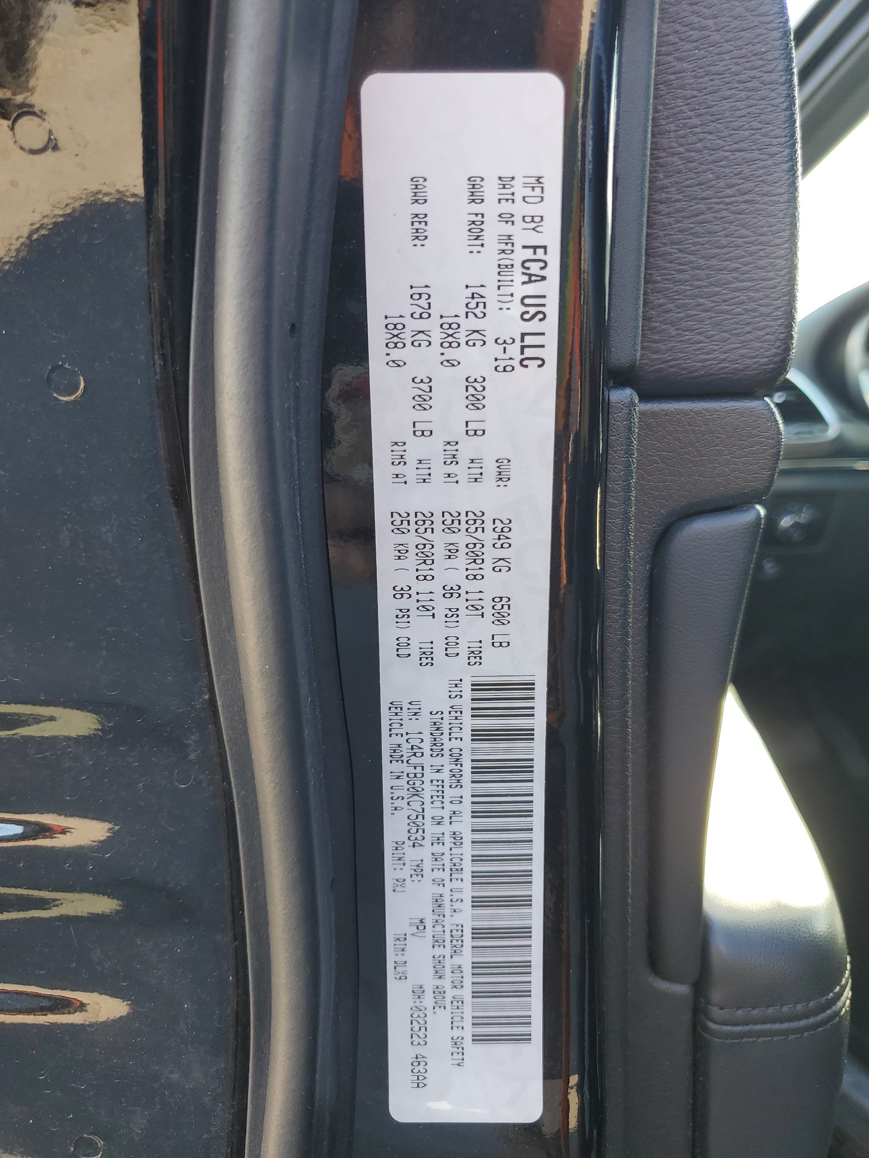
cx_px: 434
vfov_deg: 67.3
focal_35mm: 26
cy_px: 579
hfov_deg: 53.1
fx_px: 870
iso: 50
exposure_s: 1/135
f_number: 1.5
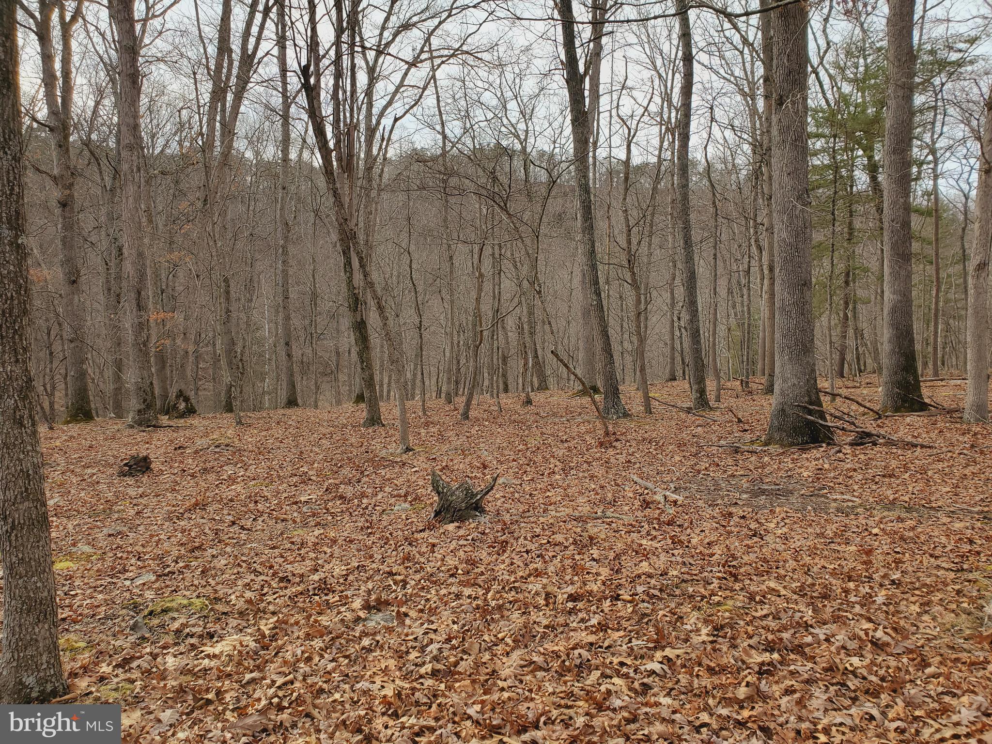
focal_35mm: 26
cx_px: 496
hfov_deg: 67.3
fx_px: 745
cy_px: 372
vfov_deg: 53.1
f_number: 2.4
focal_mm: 4.3
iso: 50
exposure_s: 1/576
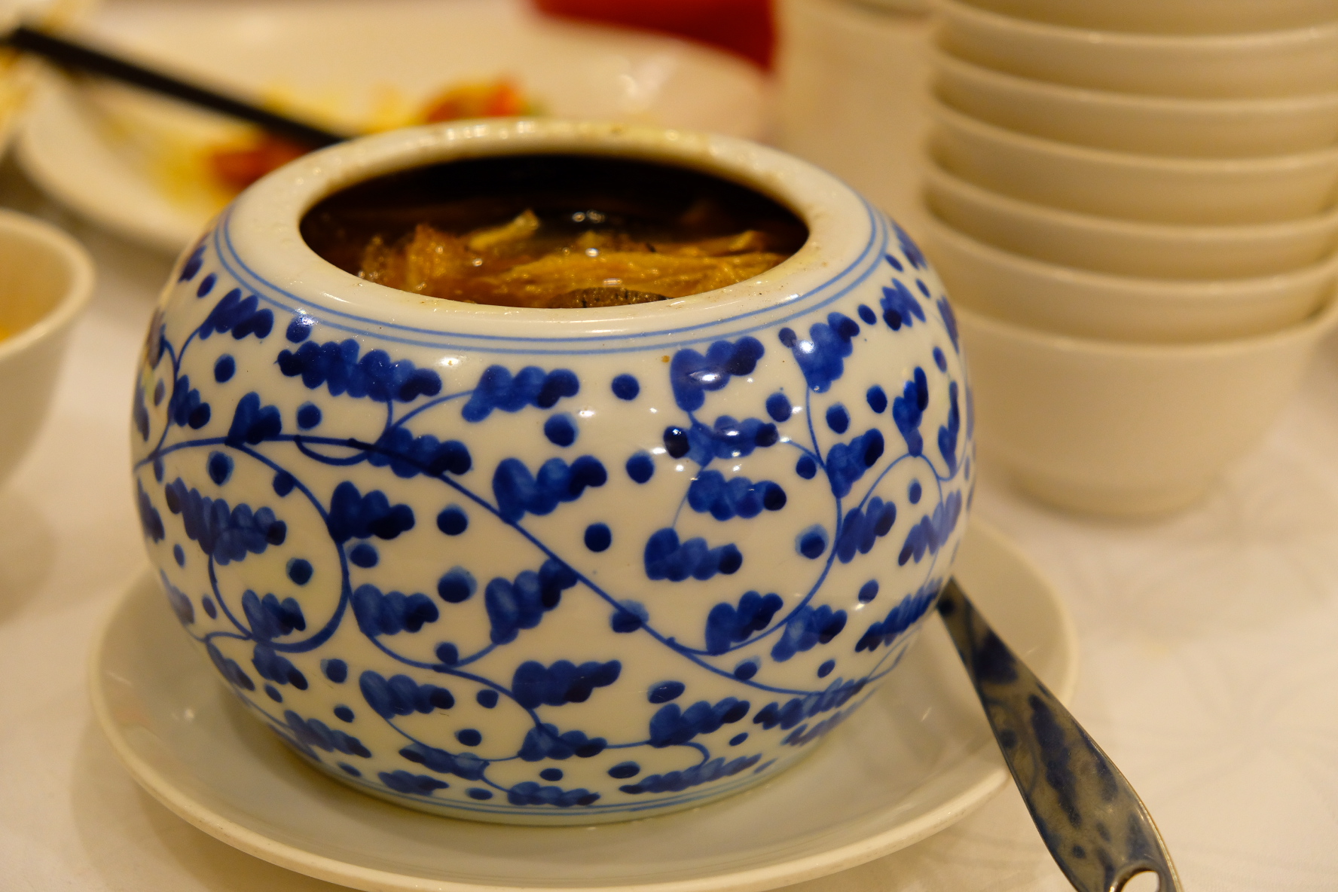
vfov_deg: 19.7
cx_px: 669
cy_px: 446
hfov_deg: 29.2
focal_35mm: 69
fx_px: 2564
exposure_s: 1/42
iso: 800
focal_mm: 46.3
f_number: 4
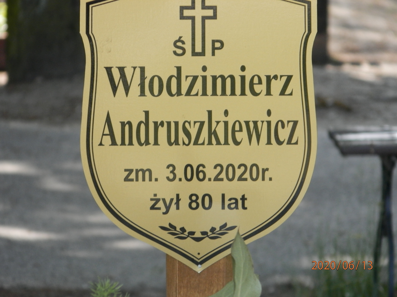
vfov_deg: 4.4
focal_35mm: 335
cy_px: 148
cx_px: 198
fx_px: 3842
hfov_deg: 5.9
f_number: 5.6
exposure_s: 1/100
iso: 200
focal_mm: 59.8
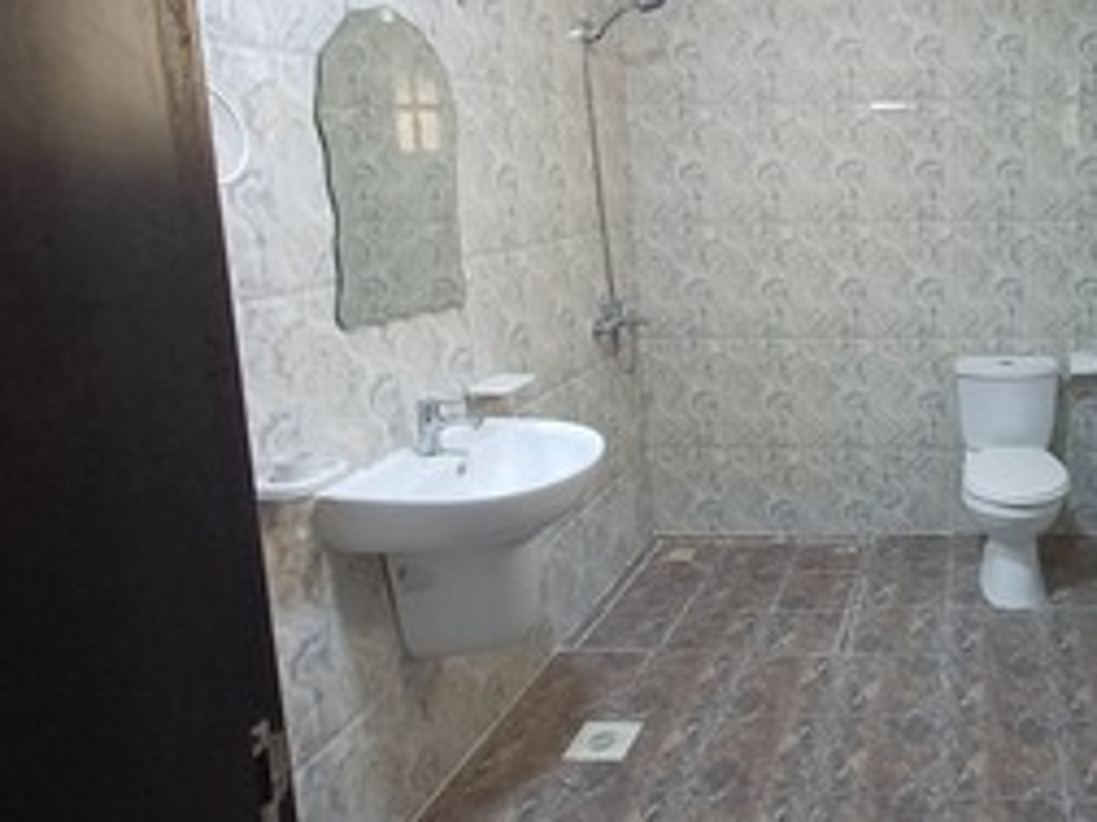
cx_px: 925
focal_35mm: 29
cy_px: 324
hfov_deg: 55.8
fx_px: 919
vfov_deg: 47.9
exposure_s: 1/50
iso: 160
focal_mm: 1.64
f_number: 2.2
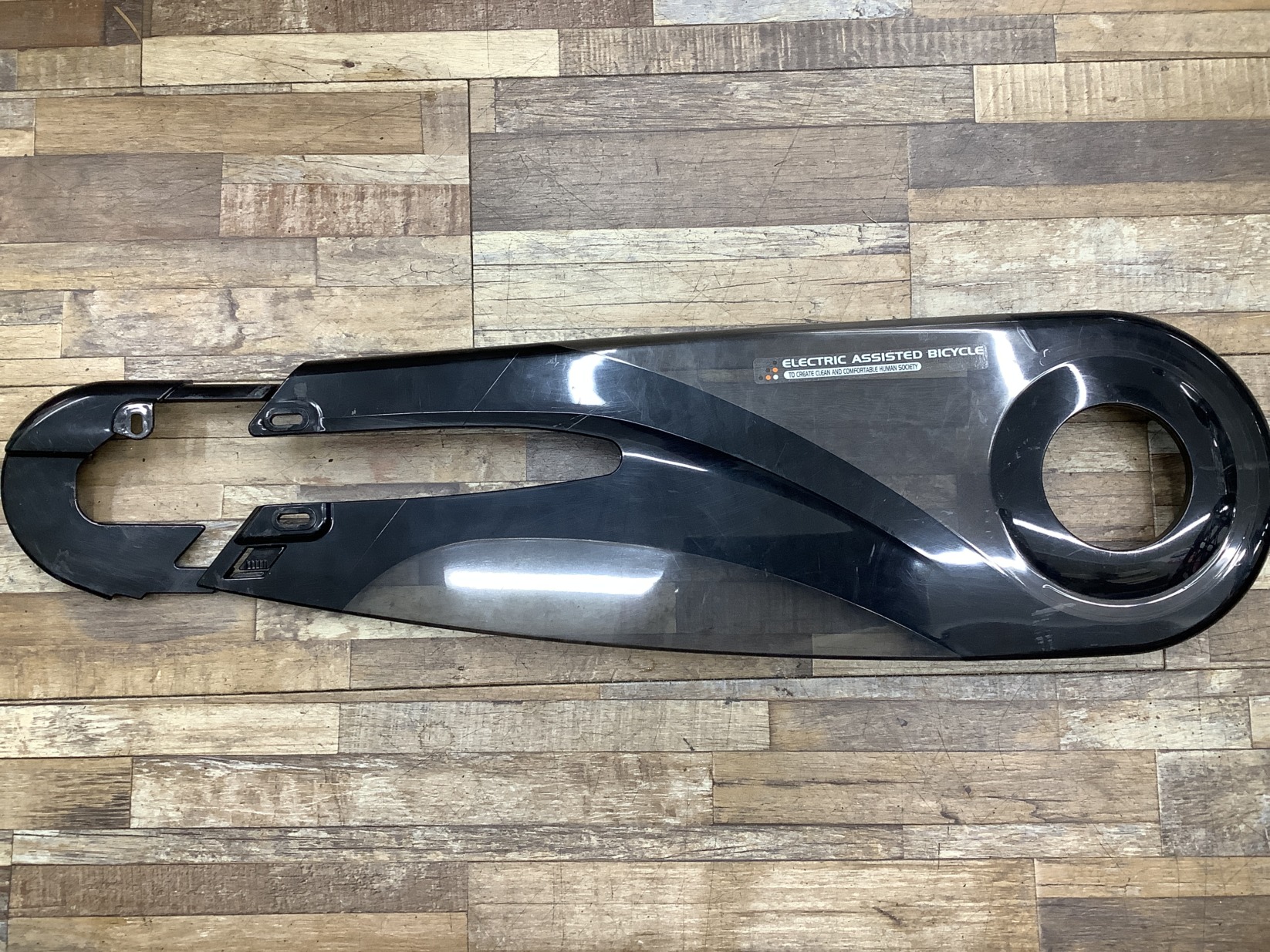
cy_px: 476
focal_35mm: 31
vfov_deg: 45.5
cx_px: 635
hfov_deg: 58.3
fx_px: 1138
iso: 125
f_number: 2.4
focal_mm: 3.3
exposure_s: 1/60
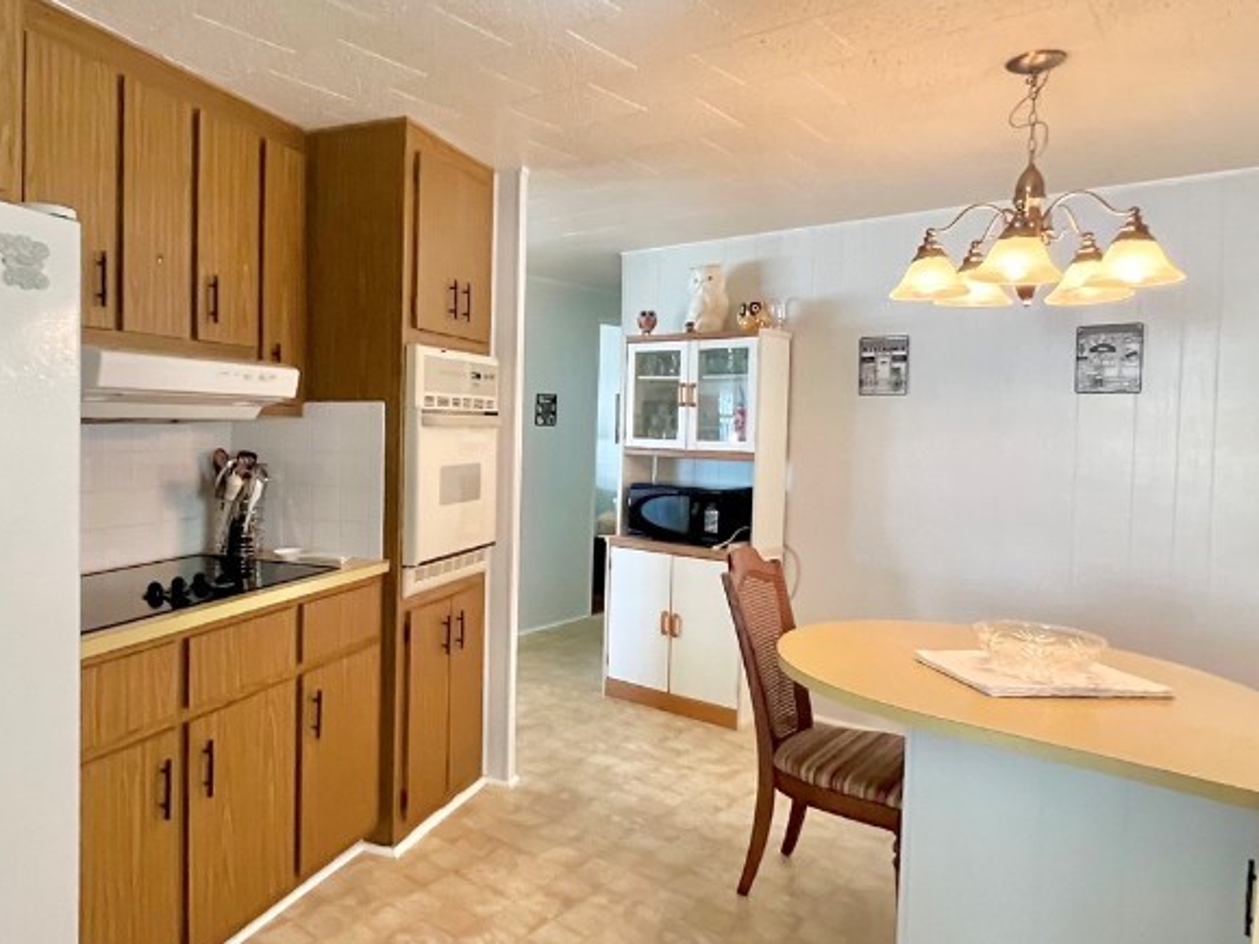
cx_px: 459
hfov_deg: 72.5
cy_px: 450
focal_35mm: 23
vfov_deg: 58.8
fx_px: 836
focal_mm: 1.57
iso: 800
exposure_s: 1/60
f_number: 1.8
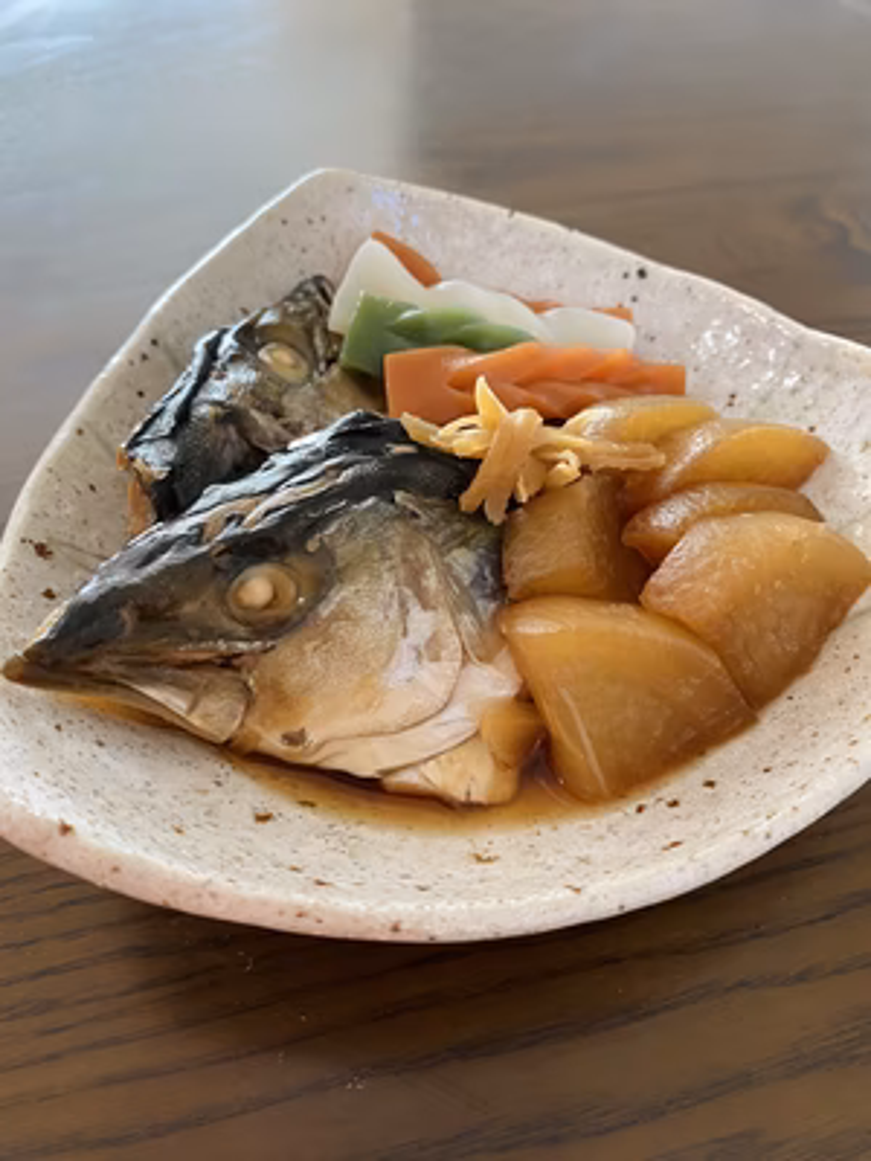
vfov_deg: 67.3
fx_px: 872
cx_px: 436
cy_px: 580
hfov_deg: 53.1
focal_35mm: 26
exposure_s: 1/64
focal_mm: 4.25
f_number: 1.8
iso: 125
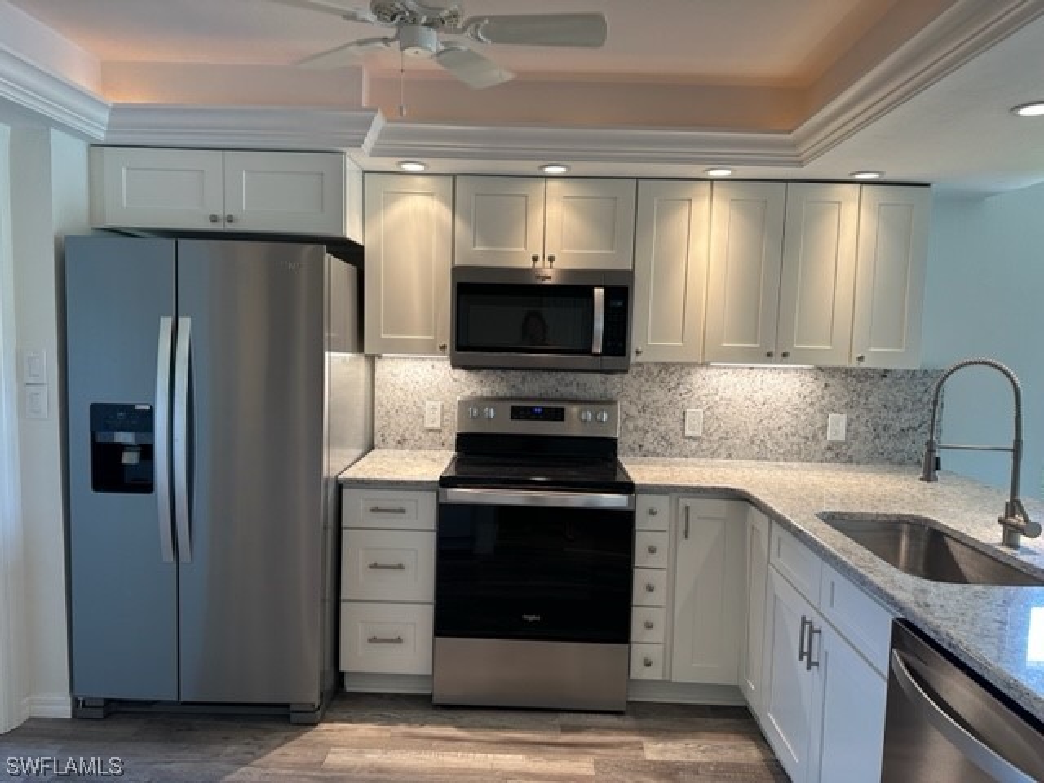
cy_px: 392
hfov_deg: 71.6
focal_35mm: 24
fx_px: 724
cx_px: 522
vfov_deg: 56.8
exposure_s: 1/120
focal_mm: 6.86
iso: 160
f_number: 1.78
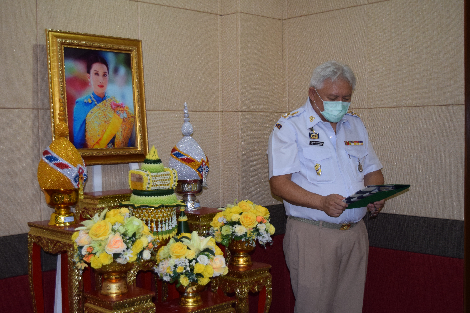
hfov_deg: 42.3
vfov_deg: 28.9
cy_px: 156
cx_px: 235
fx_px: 607
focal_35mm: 46
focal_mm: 31
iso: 1250
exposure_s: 1/60
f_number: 4.2
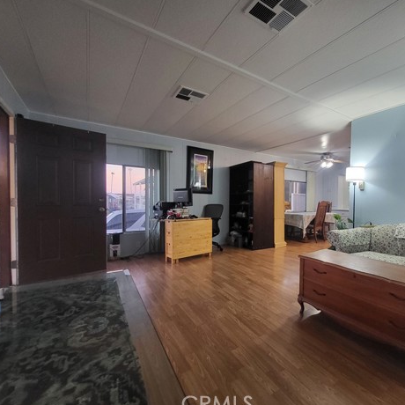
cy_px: 205
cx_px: 256
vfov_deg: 87.4
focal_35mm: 16
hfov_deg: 85.5
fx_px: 212
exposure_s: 1/40
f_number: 2.2
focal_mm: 1.74
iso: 320
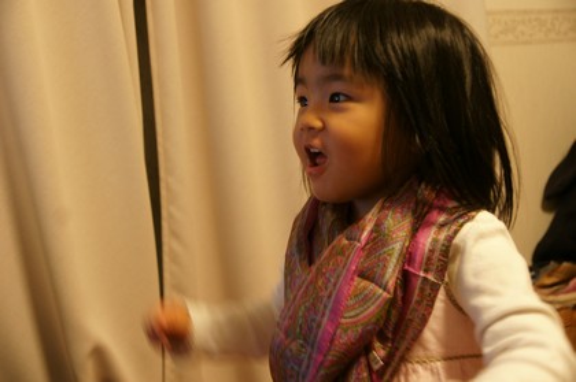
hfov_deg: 43.6
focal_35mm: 45
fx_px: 719
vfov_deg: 29.8
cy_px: 191
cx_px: 288
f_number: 4.5
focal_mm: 30
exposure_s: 1/25
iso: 800
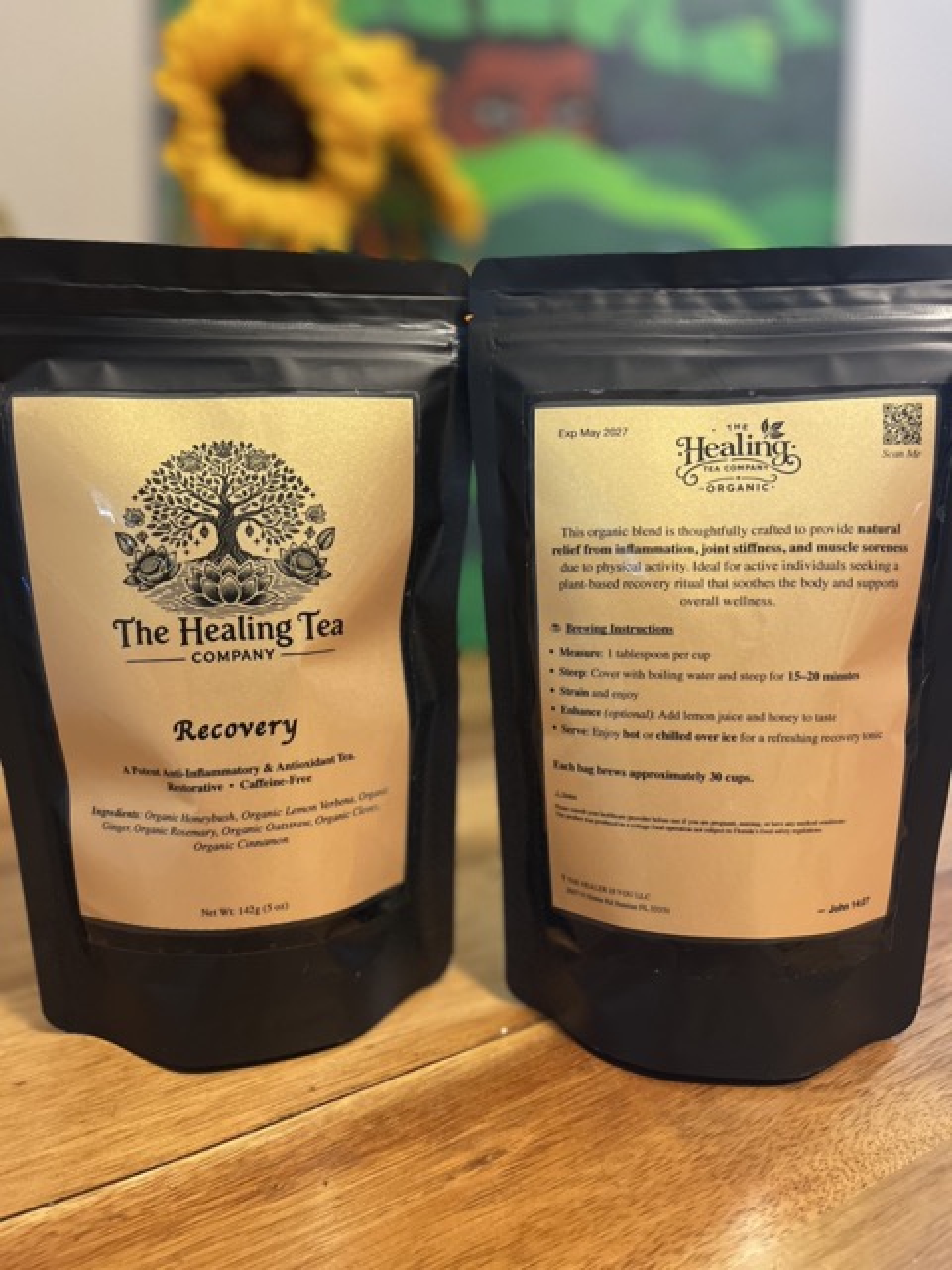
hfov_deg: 53.1
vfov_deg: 67.3
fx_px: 953
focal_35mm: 26
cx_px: 476
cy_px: 635
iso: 500
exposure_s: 1/40
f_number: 1.6
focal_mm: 5.1
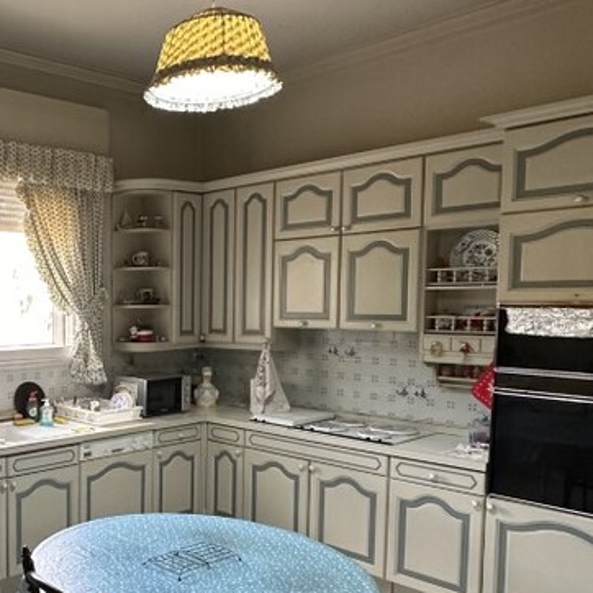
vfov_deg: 47.0
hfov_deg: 42.4
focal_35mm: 35
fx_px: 678
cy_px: 354
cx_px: 36
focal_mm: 2.22
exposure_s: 1/50
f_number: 2.2
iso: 320
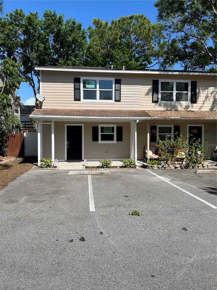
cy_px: 145
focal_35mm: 26
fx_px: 217
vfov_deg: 67.3
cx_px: 108
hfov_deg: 53.1
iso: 50
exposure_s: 1/4630
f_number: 1.5
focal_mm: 5.7
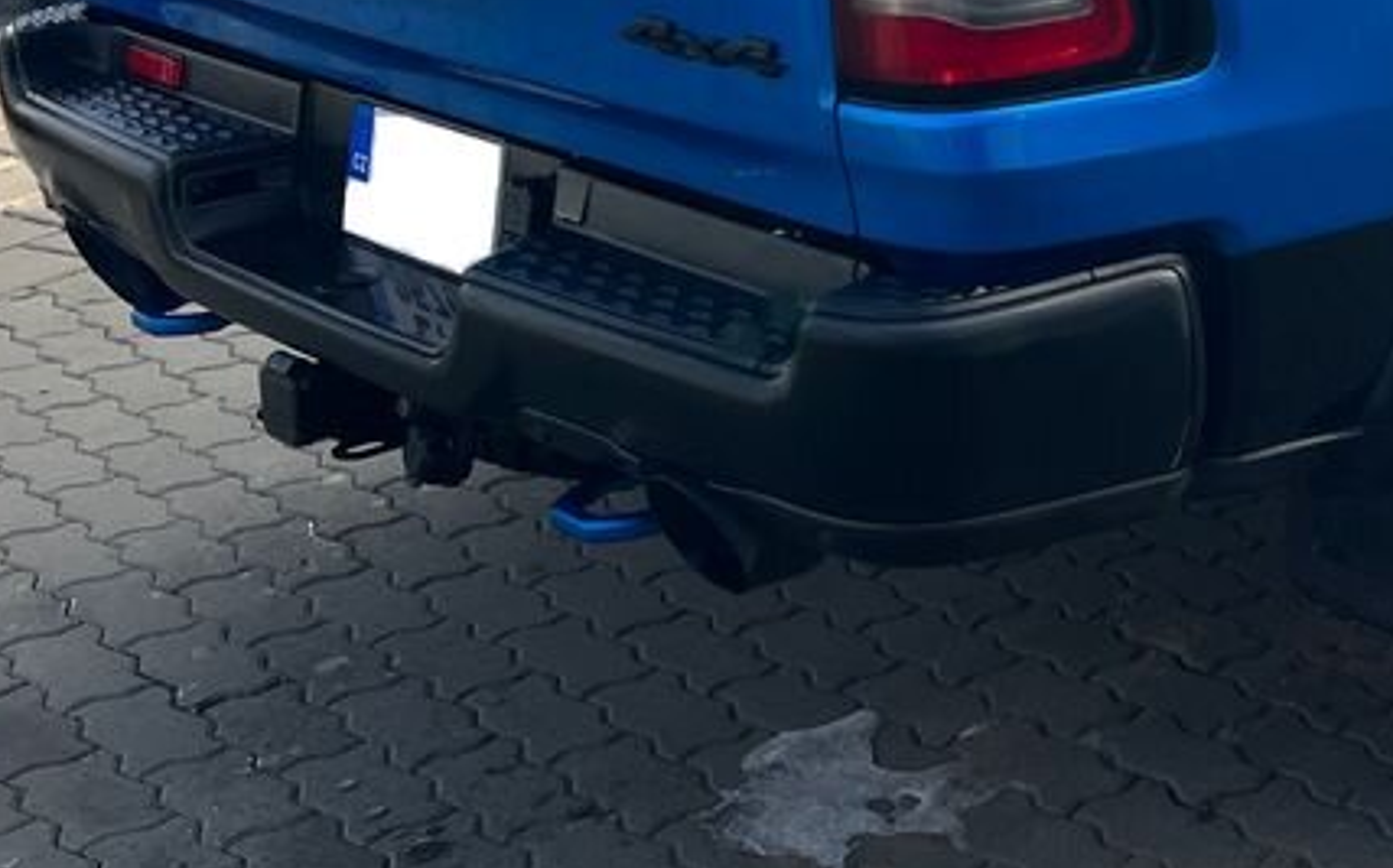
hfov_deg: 29.0
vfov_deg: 18.7
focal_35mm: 66
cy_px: -156
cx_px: 1416
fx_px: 2504
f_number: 1.6
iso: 50
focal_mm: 5.1
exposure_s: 1/1776
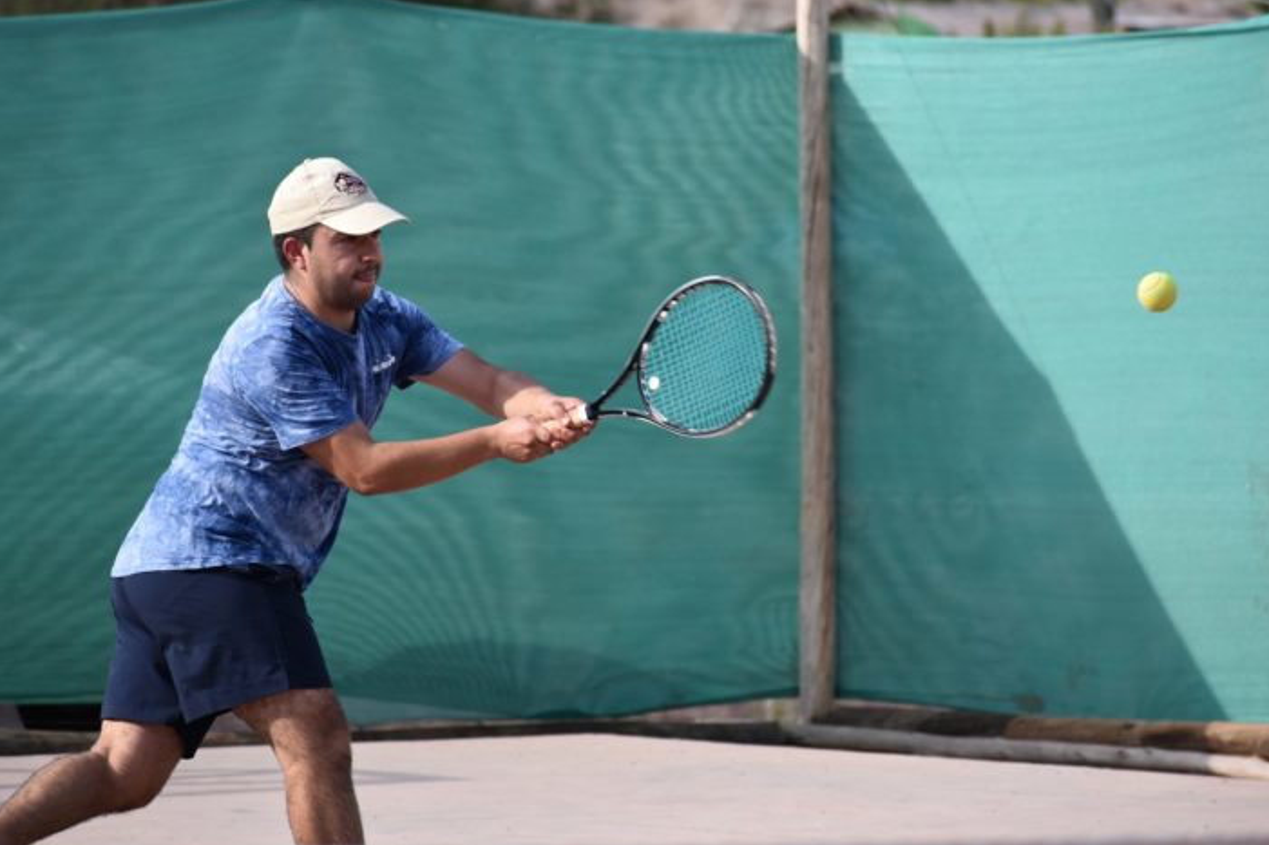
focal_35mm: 321
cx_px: 637
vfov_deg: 4.3
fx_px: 11296
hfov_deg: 6.4
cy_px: 400
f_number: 5.3
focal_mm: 195
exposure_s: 1/1000
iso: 400
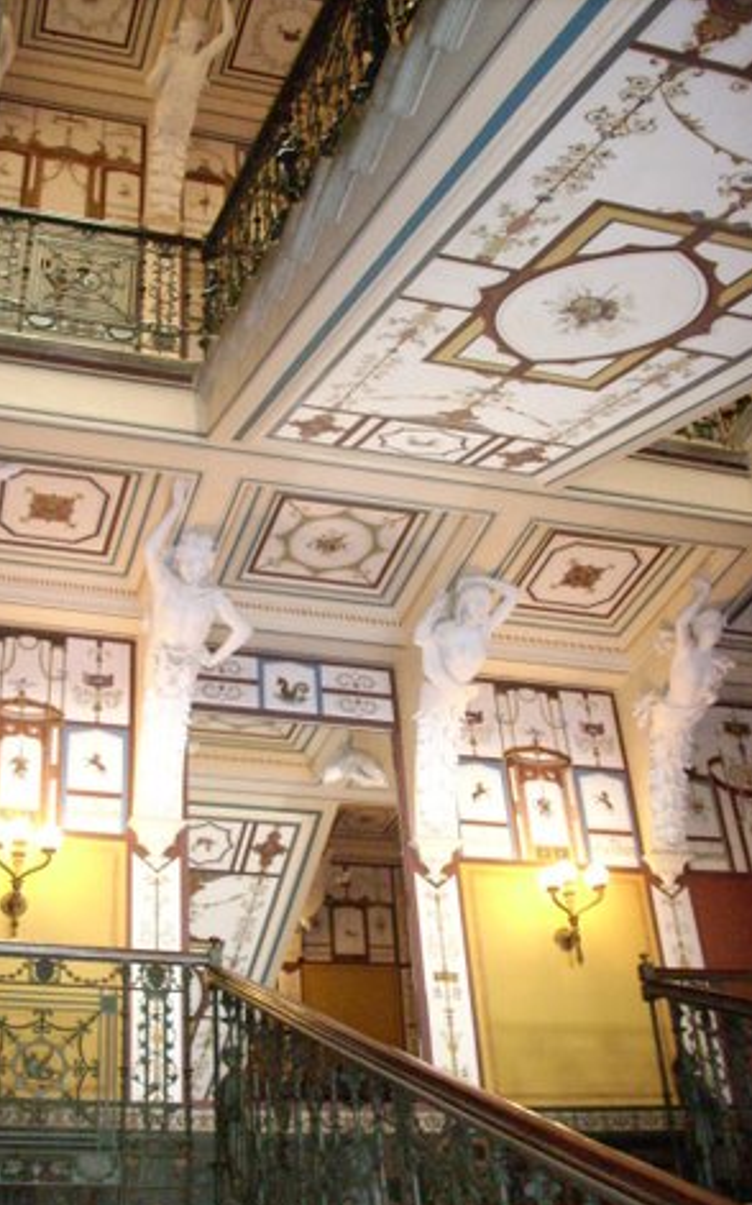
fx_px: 1313
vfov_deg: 49.3
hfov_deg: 31.9
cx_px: 312
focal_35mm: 40
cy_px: 606
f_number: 2.8
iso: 800
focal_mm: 6.2
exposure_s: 1/15.7
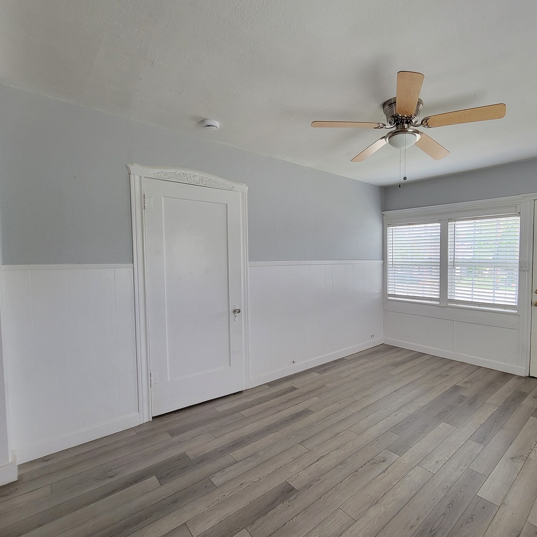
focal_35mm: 16
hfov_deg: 85.4
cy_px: 274
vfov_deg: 87.4
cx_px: 342
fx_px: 281
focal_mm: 2.2
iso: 200
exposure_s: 1/60
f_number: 2.2
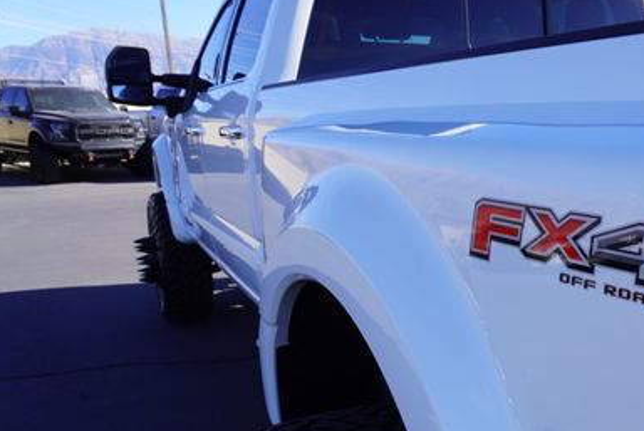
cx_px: 506
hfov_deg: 46.1
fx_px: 716
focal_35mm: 40
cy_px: 299
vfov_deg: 33.1
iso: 100
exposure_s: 1/125
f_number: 8
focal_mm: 16
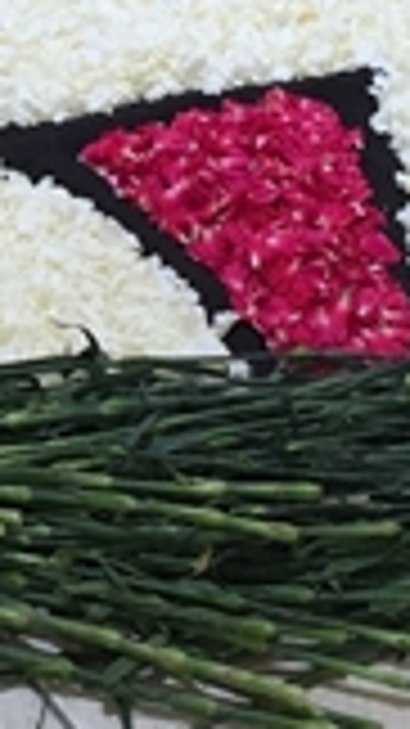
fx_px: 2418
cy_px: -63
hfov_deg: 9.5
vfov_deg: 16.7
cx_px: -180
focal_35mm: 125
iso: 50
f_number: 2.2
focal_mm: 4.15
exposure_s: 1/120
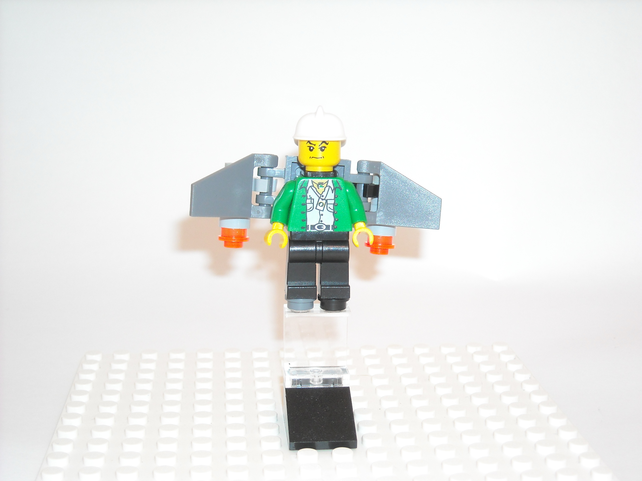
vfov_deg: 24.0
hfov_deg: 31.7
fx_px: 1131
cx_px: 321
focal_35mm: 61
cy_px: 240
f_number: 3.5
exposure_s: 1/125
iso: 200
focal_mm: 9.87
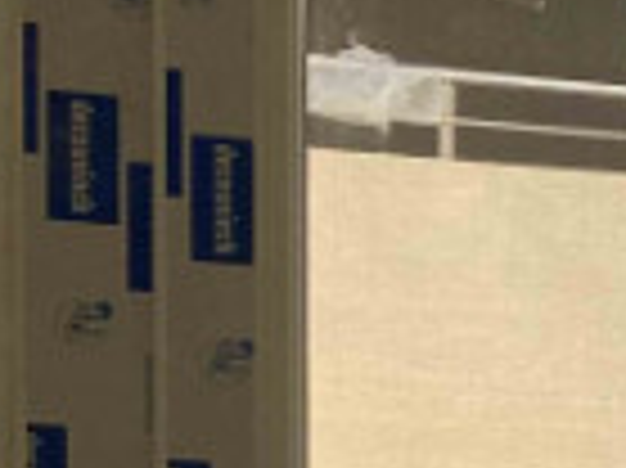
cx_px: 1585
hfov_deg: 10.8
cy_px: 846
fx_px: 2710
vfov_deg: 9.4
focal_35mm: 150
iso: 32
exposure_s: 1/1300
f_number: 1.8
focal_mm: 4.25
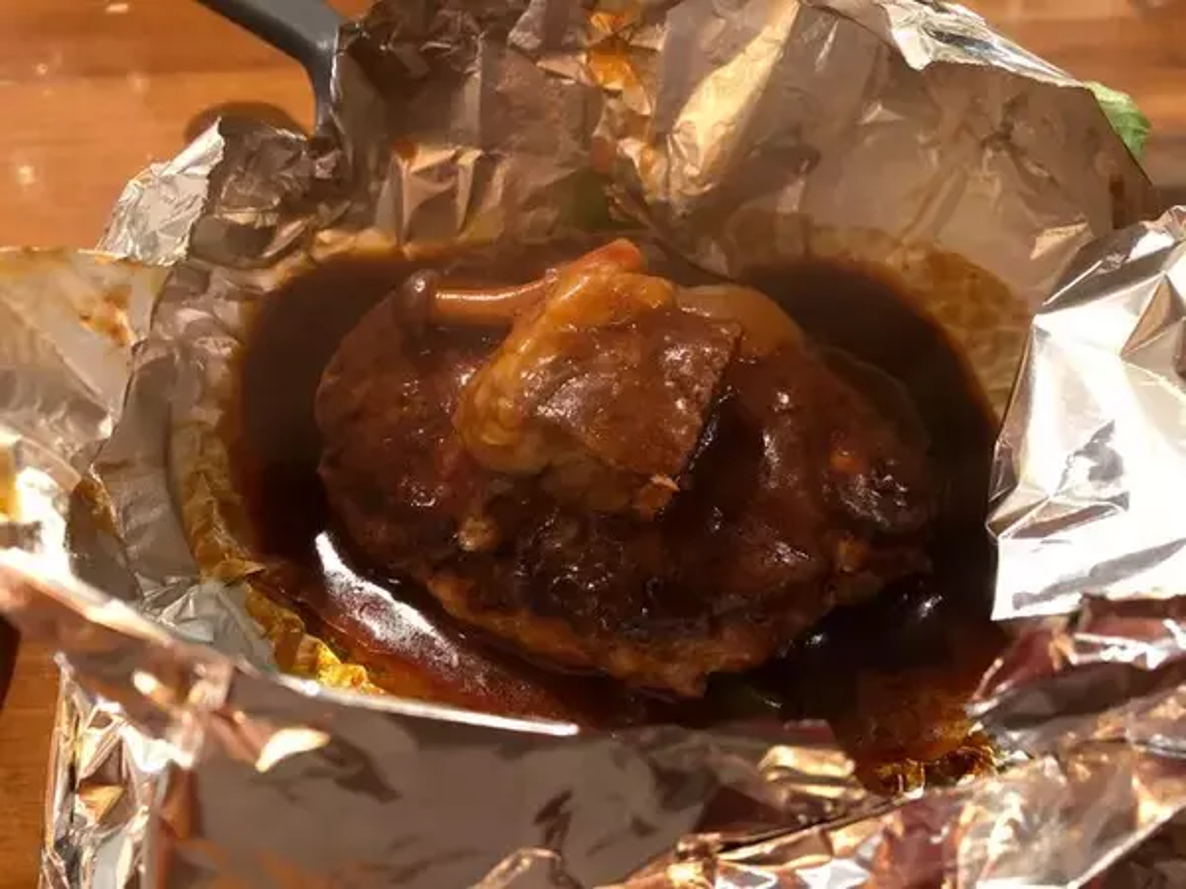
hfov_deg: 63.4
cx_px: 593
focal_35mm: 28
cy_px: 444
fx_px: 959
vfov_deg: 49.7
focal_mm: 3.99
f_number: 1.8
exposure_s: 1/4
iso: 100
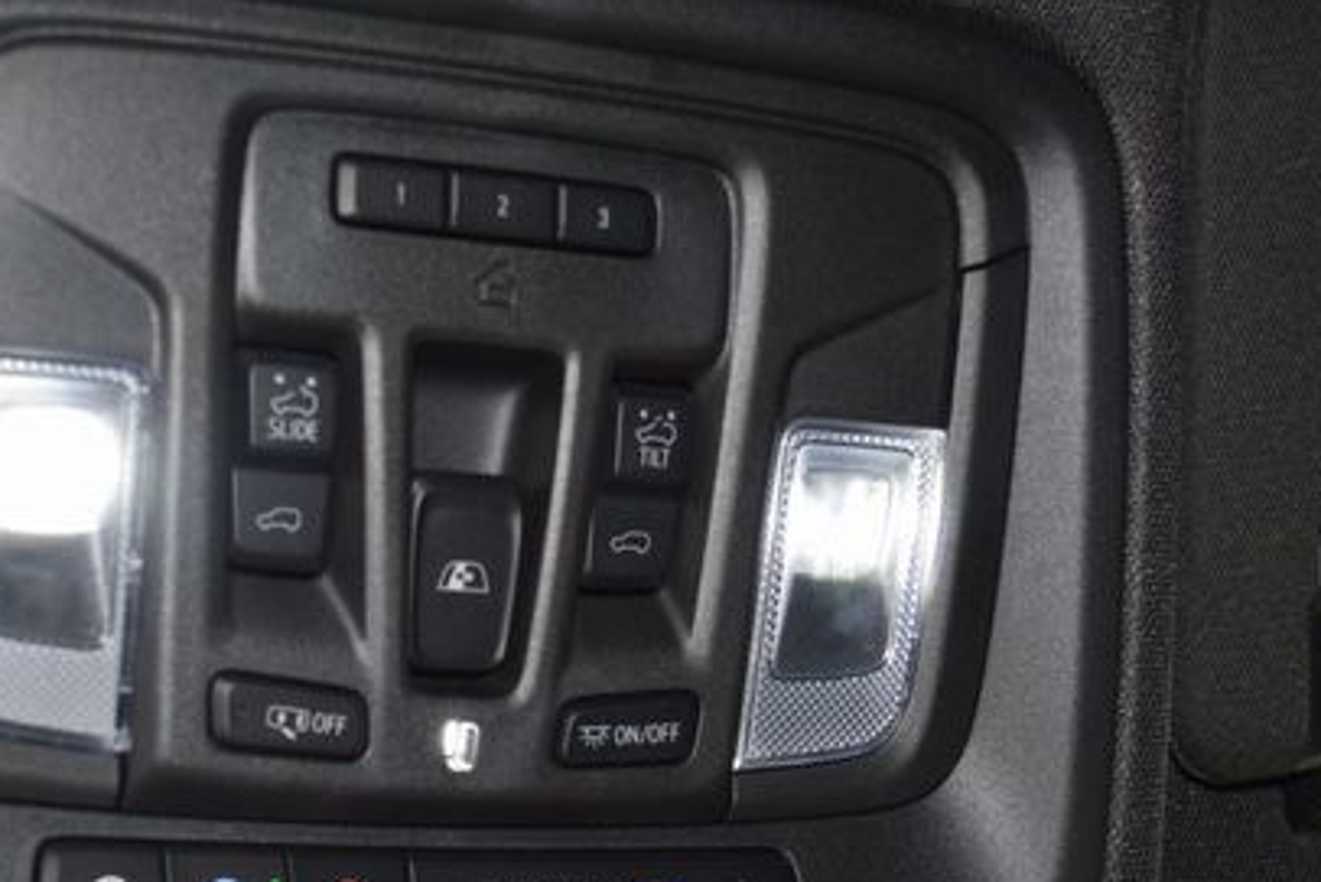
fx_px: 3039
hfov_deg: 24.4
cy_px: 604
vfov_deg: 16.5
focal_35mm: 83
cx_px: 478
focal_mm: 35
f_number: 5
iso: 1100
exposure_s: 1/30
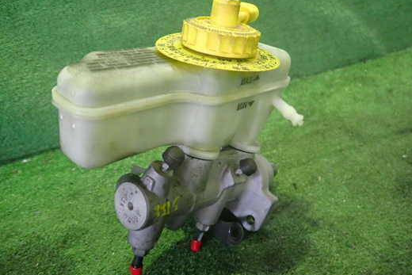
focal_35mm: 30
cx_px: 187
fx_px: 343
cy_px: 148
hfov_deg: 61.8
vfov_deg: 43.6
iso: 800
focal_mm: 4.5
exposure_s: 1/40
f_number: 2
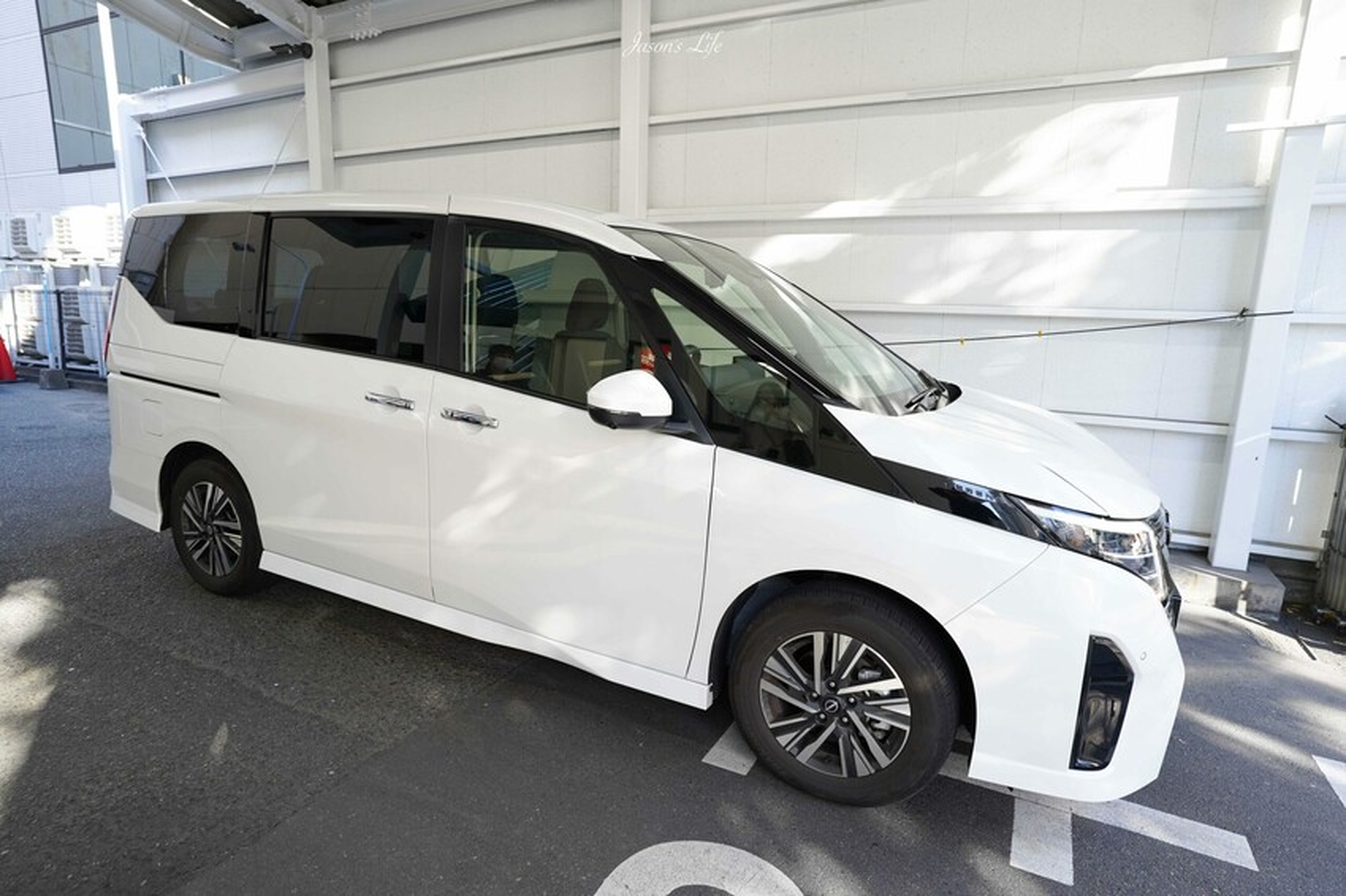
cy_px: 448
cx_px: 673
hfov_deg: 84.0
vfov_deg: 61.9
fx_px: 747
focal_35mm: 20
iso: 160
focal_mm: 20
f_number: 5
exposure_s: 1/30
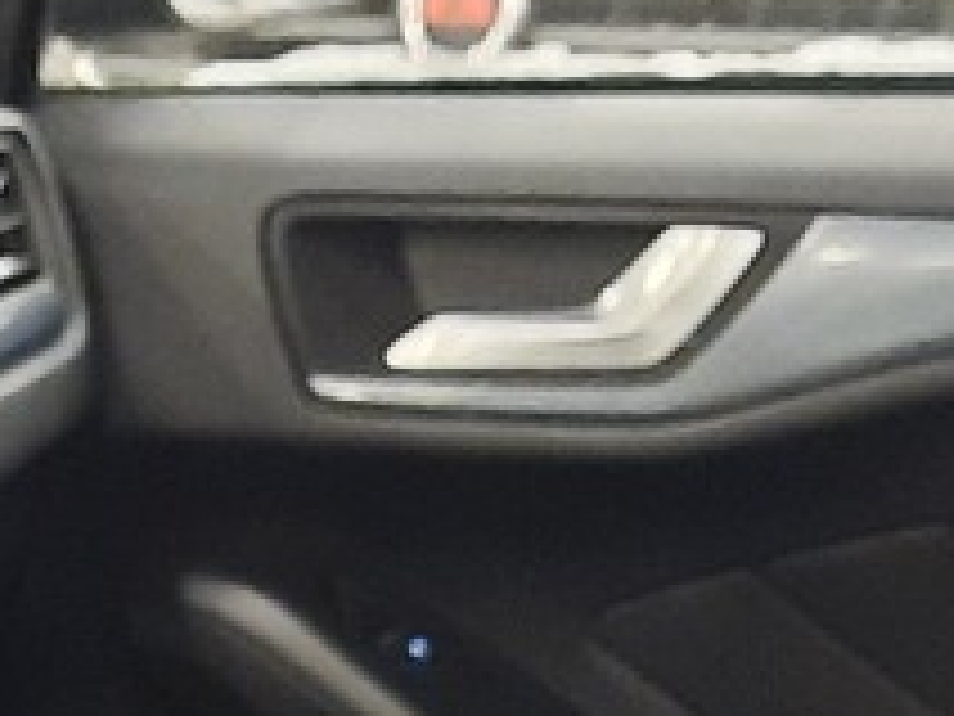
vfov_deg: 8.3
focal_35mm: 170
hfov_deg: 11.0
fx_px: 4685
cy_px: 1482
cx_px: -688
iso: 640
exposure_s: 1/24
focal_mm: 4.6
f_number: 2
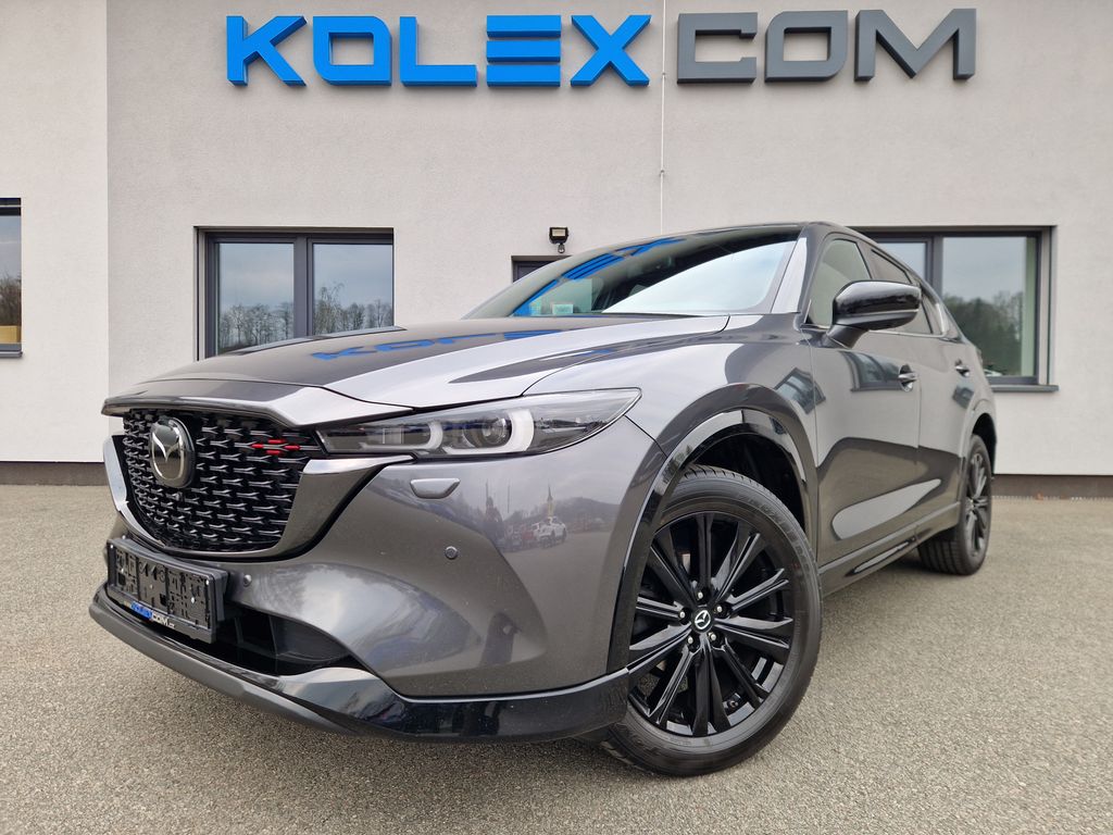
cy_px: 418
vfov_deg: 58.9
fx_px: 740
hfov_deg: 73.9
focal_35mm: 23
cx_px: 556
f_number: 1.8
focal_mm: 5.4
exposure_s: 1/814
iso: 50
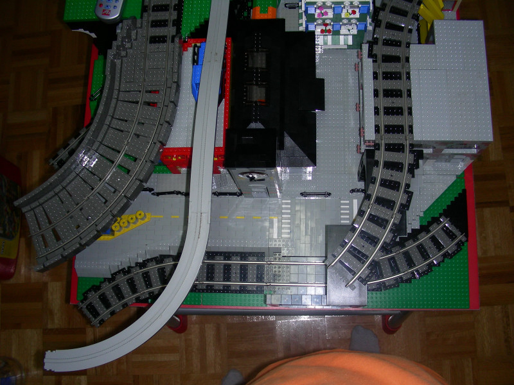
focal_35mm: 38
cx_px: 257
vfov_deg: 37.7
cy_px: 192
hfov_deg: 49.0
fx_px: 564
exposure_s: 1/60.1
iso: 50
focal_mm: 6.3
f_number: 3.5
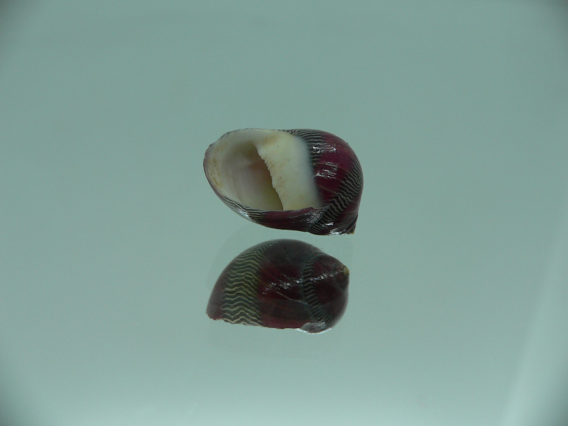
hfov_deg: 52.6
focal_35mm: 35
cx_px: 284
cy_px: 213
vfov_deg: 40.7
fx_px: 574
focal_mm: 4.6
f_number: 2.8
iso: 80
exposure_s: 1/80
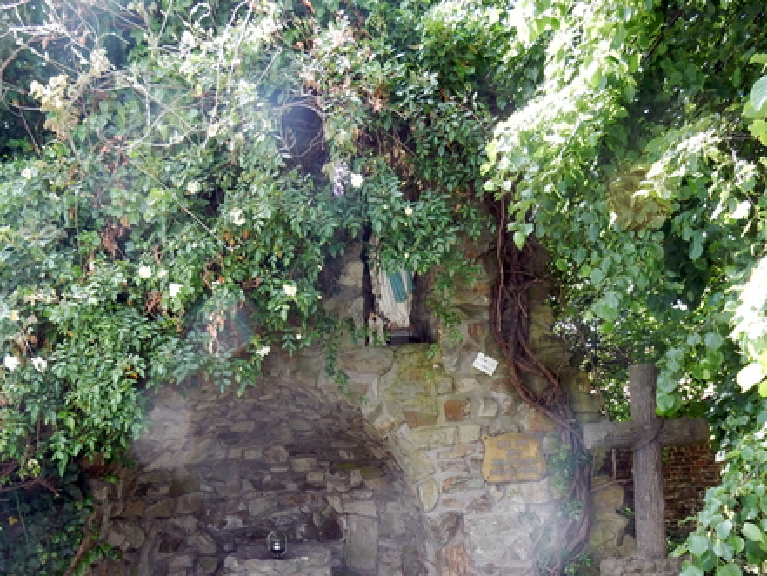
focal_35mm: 34
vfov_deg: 40.2
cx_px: 379
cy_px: 456
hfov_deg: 53.9
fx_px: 754
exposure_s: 1/80
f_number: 3.7
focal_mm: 4.5
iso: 125
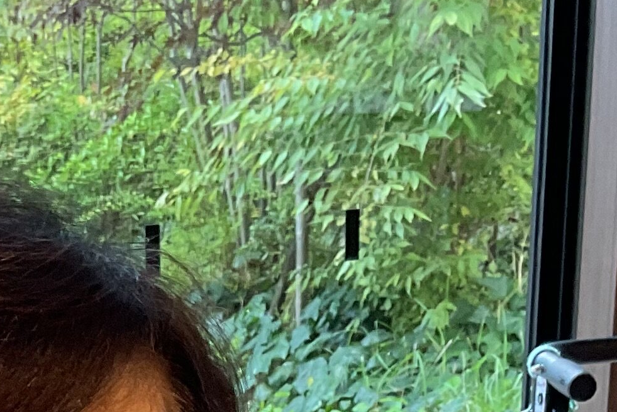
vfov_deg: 10.0
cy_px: 918
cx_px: 14
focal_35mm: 124
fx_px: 2125
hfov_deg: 16.2
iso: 40
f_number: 1.8
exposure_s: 1/50
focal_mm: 3
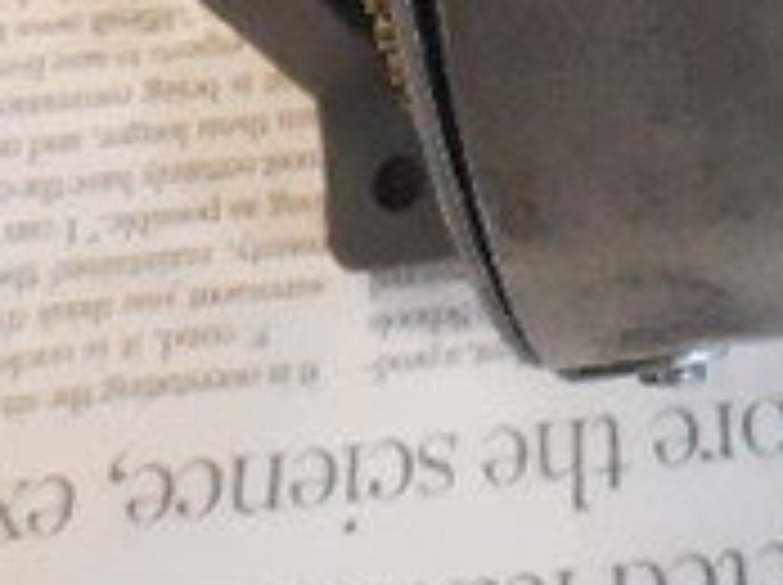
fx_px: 2078
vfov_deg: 14.5
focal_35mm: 92
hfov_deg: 19.8
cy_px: -400
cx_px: 986
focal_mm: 4.5
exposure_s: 1/80
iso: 1600
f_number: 3.7
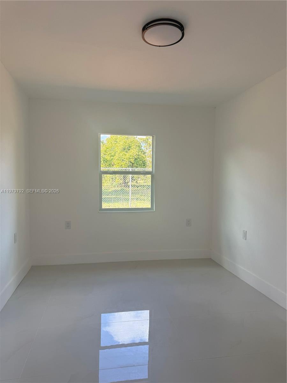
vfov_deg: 71.6
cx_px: 144
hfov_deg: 56.8
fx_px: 265
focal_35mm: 24
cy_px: 192
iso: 100
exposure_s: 1/249
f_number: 1.78
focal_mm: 6.76
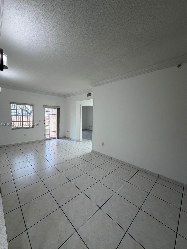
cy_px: 124
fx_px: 101
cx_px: 94
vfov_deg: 102.1
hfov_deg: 85.7
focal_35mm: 14
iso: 100
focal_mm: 2.22
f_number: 2.2
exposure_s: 1/120
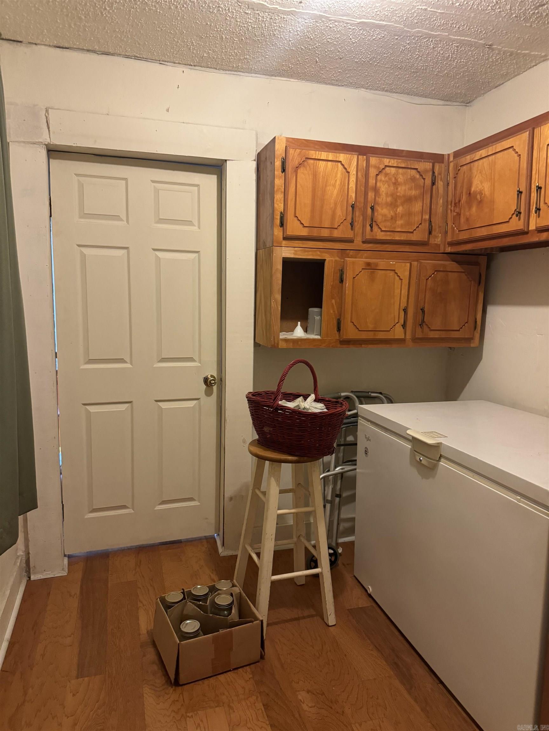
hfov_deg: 56.8
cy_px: 366
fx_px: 508
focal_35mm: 24
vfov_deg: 71.6
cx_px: 274
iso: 500
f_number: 1.78
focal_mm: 6.76
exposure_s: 1/60
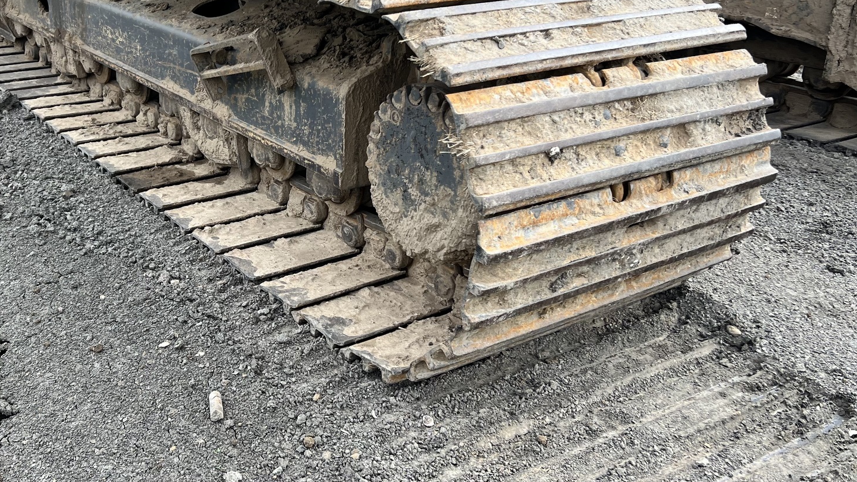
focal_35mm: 39
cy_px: 168
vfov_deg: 30.3
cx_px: 286
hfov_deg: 50.7
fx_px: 886
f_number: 1.5
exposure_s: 1/873
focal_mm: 5.7
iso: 50
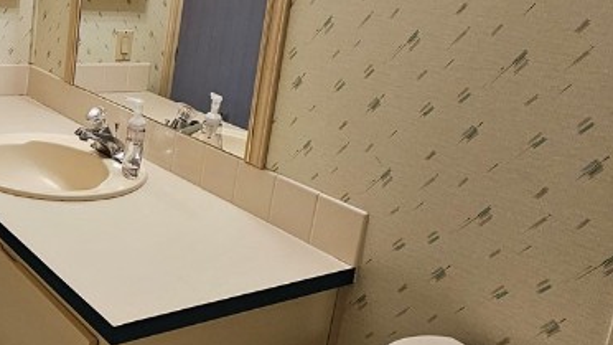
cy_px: 92
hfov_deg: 47.0
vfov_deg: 30.0
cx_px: 74
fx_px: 634
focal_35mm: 39
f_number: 2.2
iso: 125
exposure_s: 1/60
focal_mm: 2.2
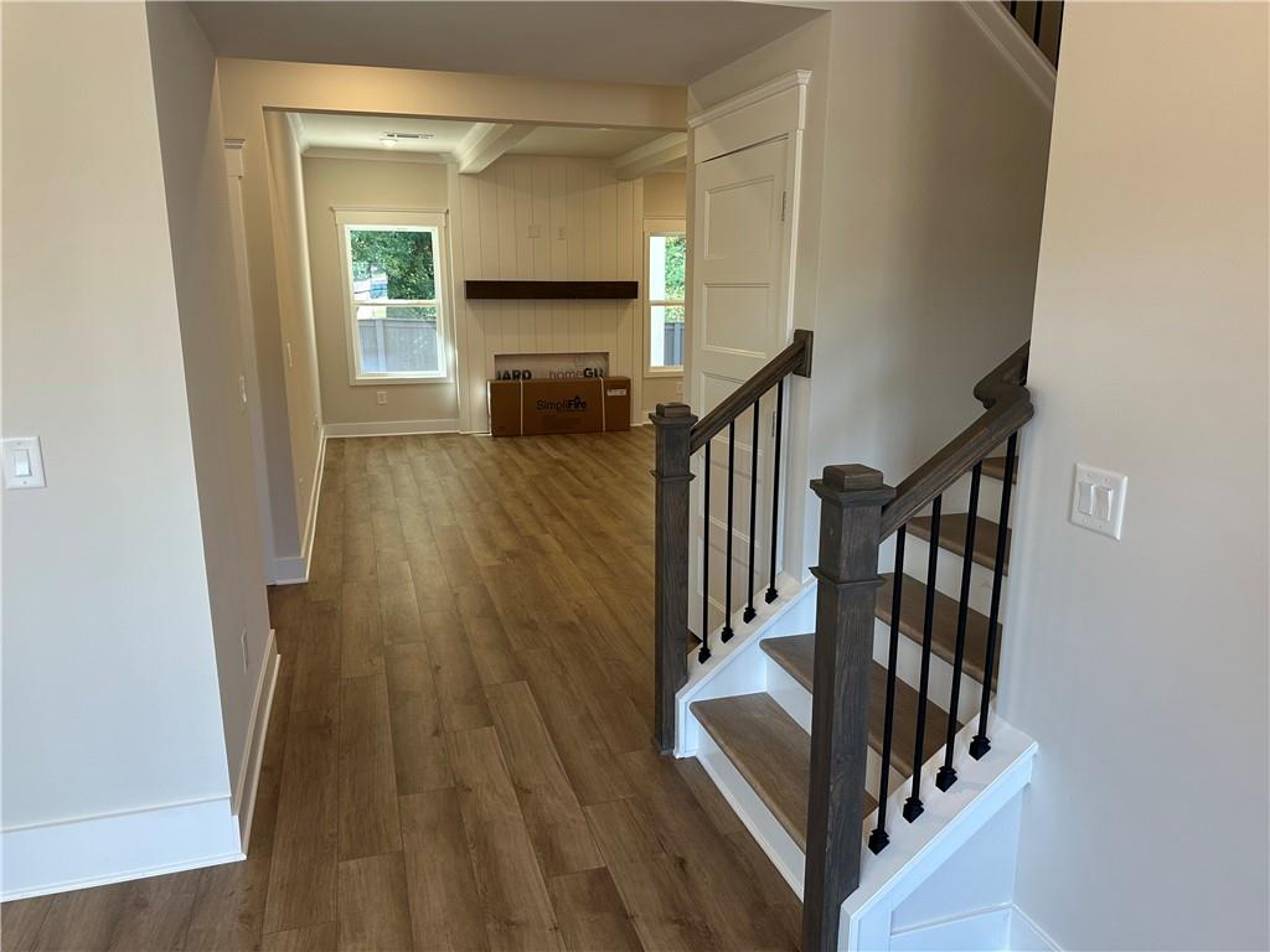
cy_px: 476
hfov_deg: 71.6
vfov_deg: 56.8
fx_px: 881
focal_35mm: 24
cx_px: 635
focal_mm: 6.86
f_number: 1.78
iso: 125
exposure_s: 1/120
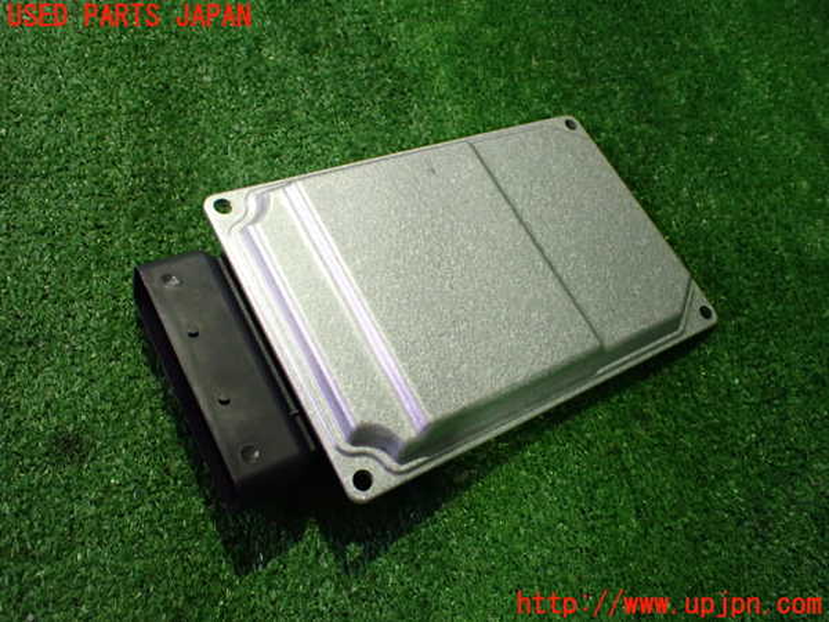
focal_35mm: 30
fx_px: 718
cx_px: 414
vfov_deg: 46.8
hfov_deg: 60.0
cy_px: 311
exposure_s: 1/60
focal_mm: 5.4
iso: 800
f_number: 2.3
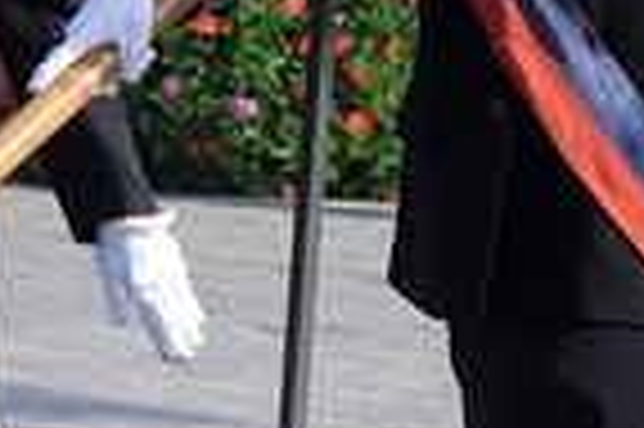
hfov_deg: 3.1
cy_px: 38
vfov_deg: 2.1
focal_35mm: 667
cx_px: -950
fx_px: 11917
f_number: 7.1
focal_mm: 75
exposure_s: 1/800
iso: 400
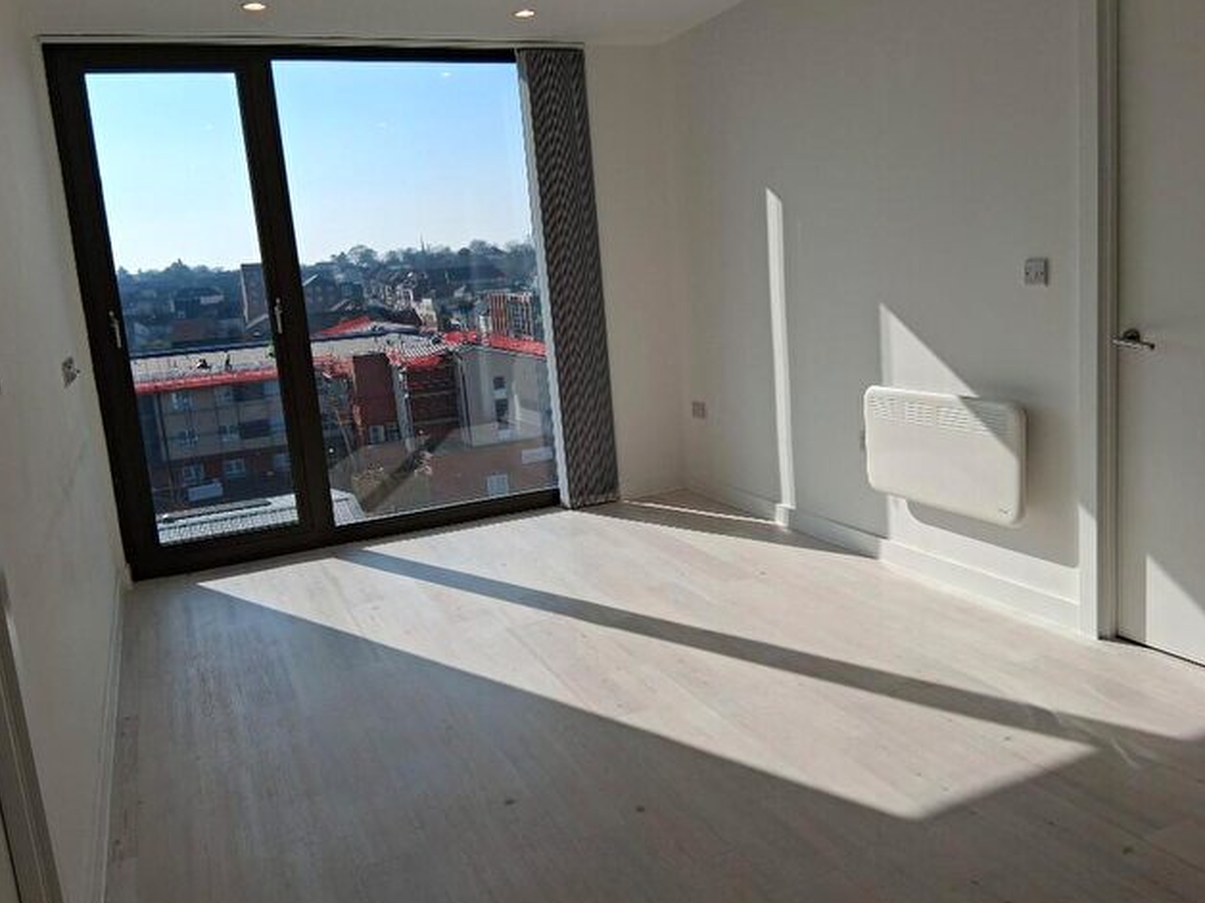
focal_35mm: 29
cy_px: 438
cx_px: 626
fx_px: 1010
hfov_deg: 61.6
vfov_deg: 48.2
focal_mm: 3.98
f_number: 1.8
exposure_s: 1/729
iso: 25
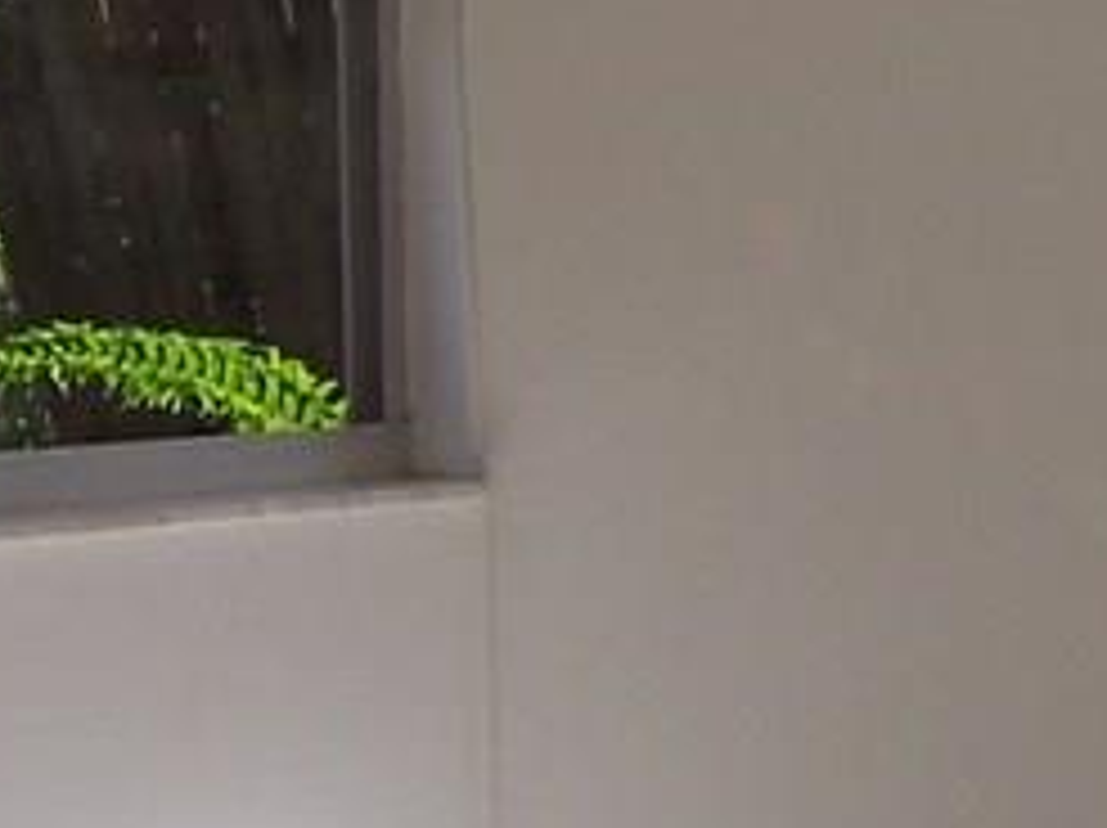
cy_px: 202
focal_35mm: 150
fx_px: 4792
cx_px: 1886
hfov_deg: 12.2
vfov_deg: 9.9
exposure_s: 1/180
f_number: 3.4
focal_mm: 5.6
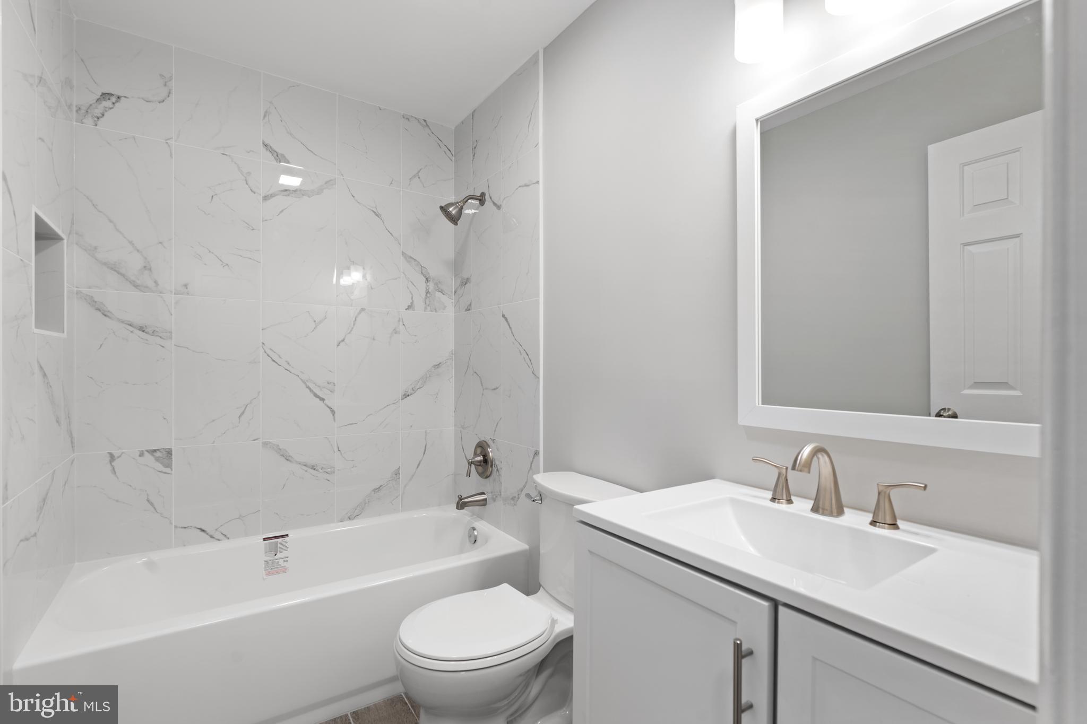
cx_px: 544
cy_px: 362
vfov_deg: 73.7
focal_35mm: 16
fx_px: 483
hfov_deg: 96.7
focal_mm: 16
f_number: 7.1
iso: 125
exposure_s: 1/2.5
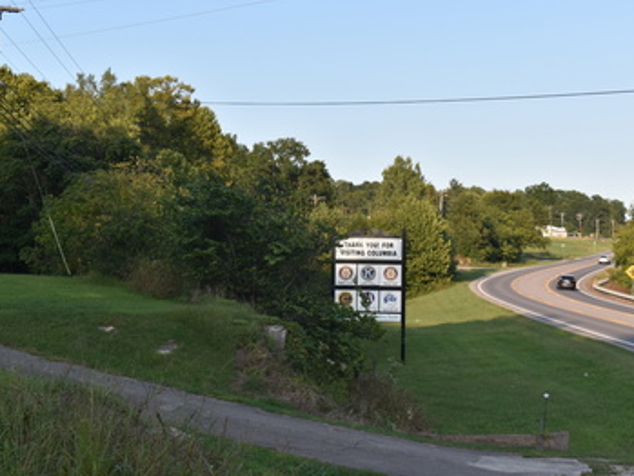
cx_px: 307
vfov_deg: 22.3
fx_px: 1209
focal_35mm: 66
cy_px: 238
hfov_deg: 29.4
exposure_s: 1/250
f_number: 8
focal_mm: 40
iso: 250
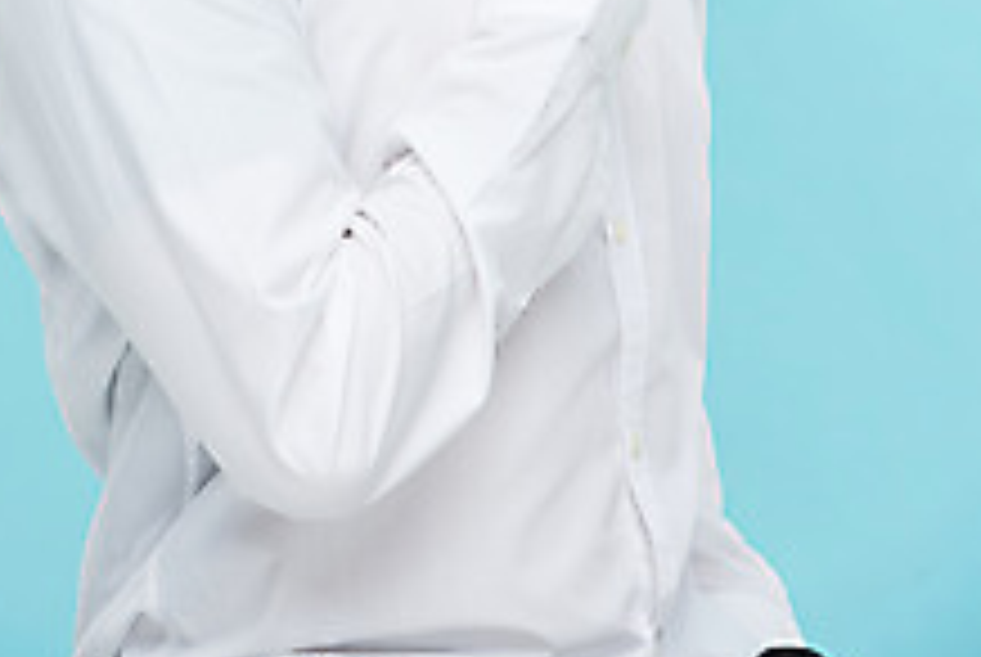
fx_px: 7749
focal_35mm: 284
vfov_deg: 4.8
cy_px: -216
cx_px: 389
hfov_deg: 7.2
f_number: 8
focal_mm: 155
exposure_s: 1/125
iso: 64
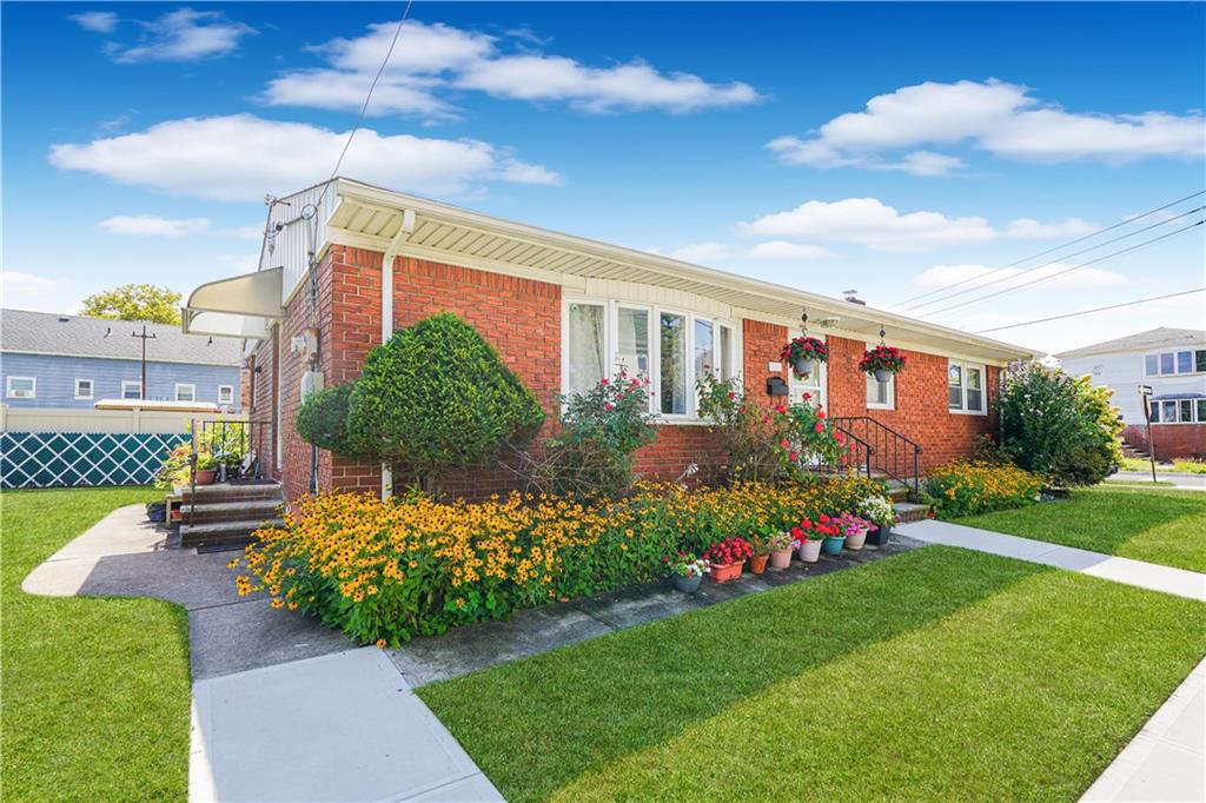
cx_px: 603
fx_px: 569
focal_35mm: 17
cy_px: 402
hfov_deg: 93.3
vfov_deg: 70.4
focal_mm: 17
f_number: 8
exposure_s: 1/125
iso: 100
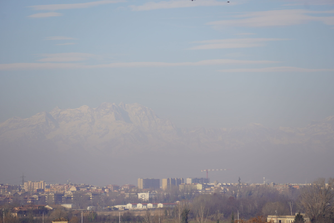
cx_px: 167
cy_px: 112
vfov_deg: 4.4
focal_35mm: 315
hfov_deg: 6.5
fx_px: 2922
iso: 100
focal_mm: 210
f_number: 7.1
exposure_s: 1/500
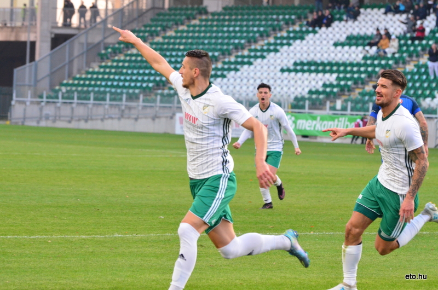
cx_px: 219
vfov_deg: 6.5
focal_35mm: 210
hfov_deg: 9.8
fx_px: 2550
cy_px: 145
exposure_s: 1/640
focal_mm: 140
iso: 2200
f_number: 5.6
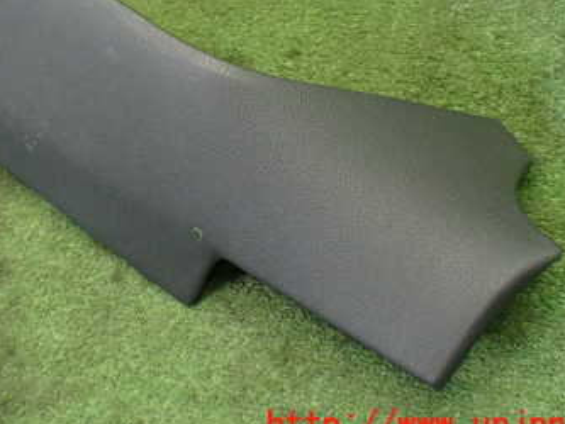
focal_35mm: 54
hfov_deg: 34.8
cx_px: 141
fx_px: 882
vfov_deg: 26.4
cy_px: 66
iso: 800
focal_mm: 5.4
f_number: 2.3
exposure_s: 1/125
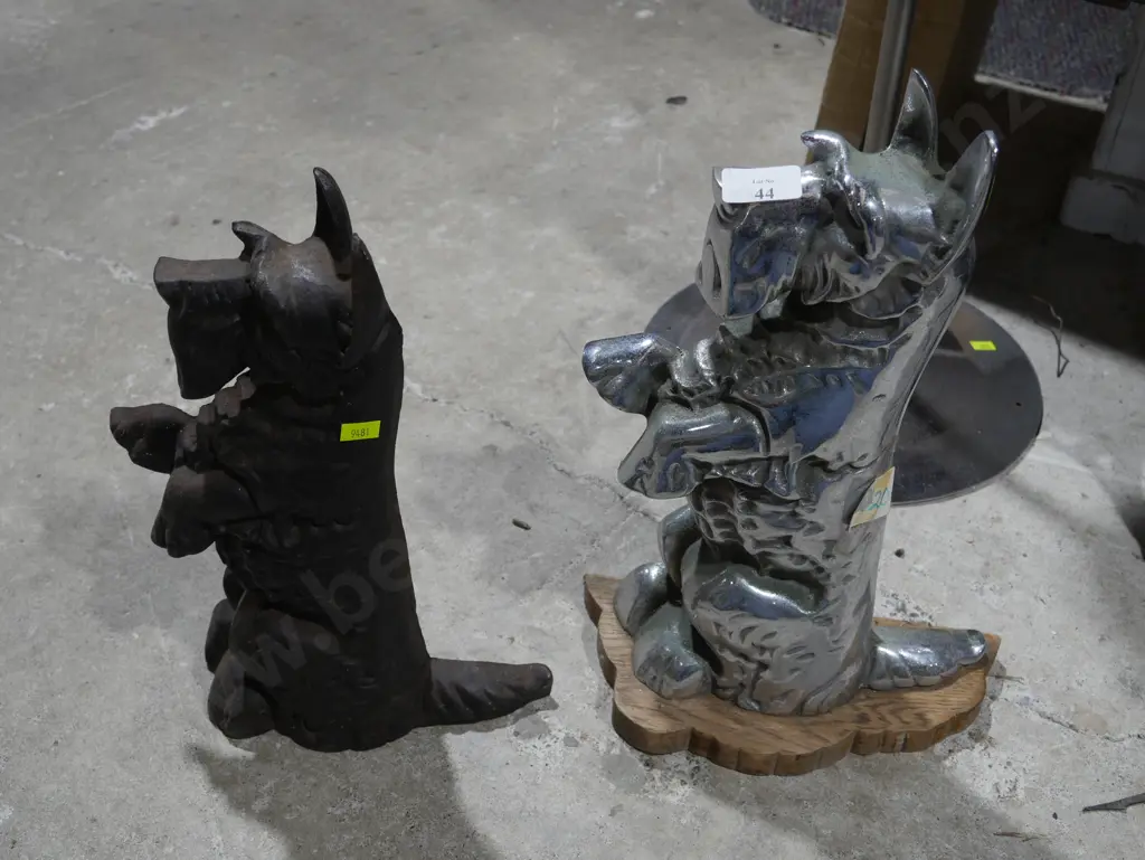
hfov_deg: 46.8
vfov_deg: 36.0
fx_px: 1324
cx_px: 572
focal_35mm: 40
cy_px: 430
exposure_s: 1/60
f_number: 4.5
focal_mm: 20
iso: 250
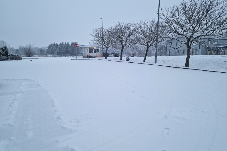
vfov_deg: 53.0
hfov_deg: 73.8
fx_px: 151
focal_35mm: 24
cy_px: 83
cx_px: 114
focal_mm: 6.4
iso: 125
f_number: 1.8
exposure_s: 1/180
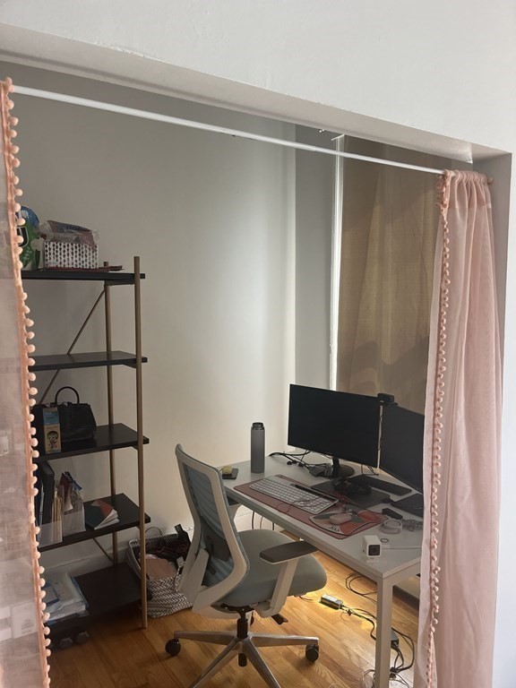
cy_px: 344
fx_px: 517
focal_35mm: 26
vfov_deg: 67.3
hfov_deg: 53.1
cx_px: 258
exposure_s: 1/121
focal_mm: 5.1
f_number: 1.6
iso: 100
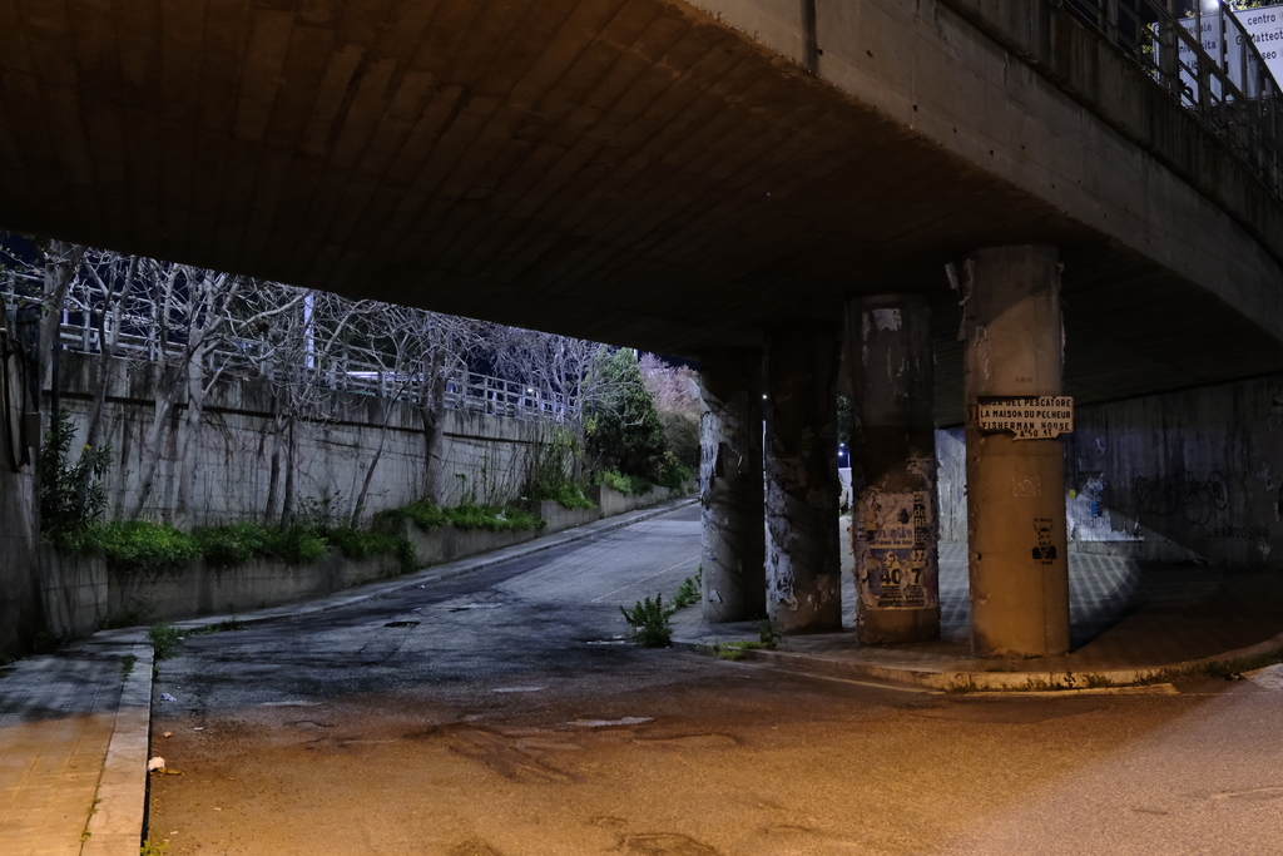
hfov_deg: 49.5
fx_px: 1390
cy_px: 428
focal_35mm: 39
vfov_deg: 34.2
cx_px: 642
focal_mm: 26.2
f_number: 2.8
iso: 3200
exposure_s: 1/13
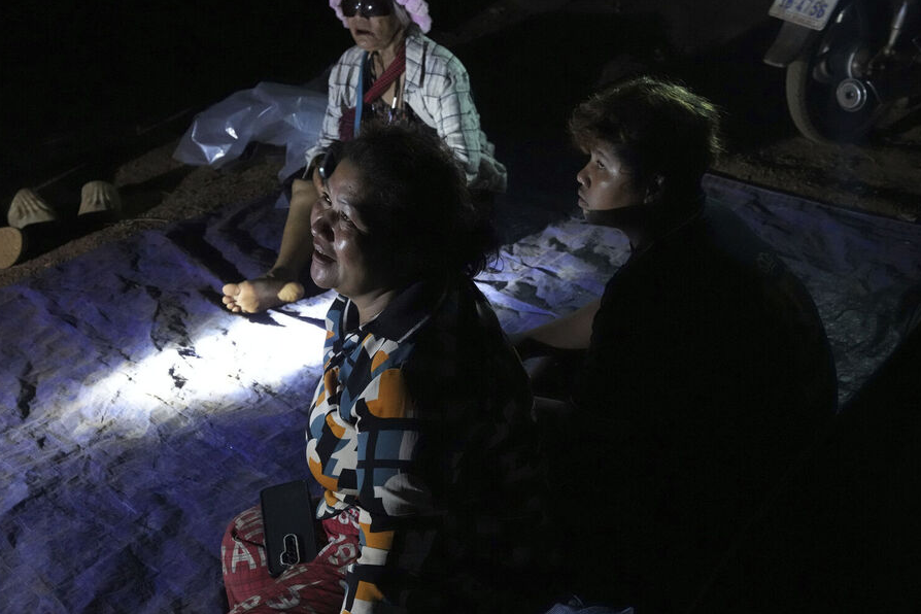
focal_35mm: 47
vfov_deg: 28.6
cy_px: 252
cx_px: 456
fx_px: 1202
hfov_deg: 41.9
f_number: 5
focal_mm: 35
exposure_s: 1/100
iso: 10000
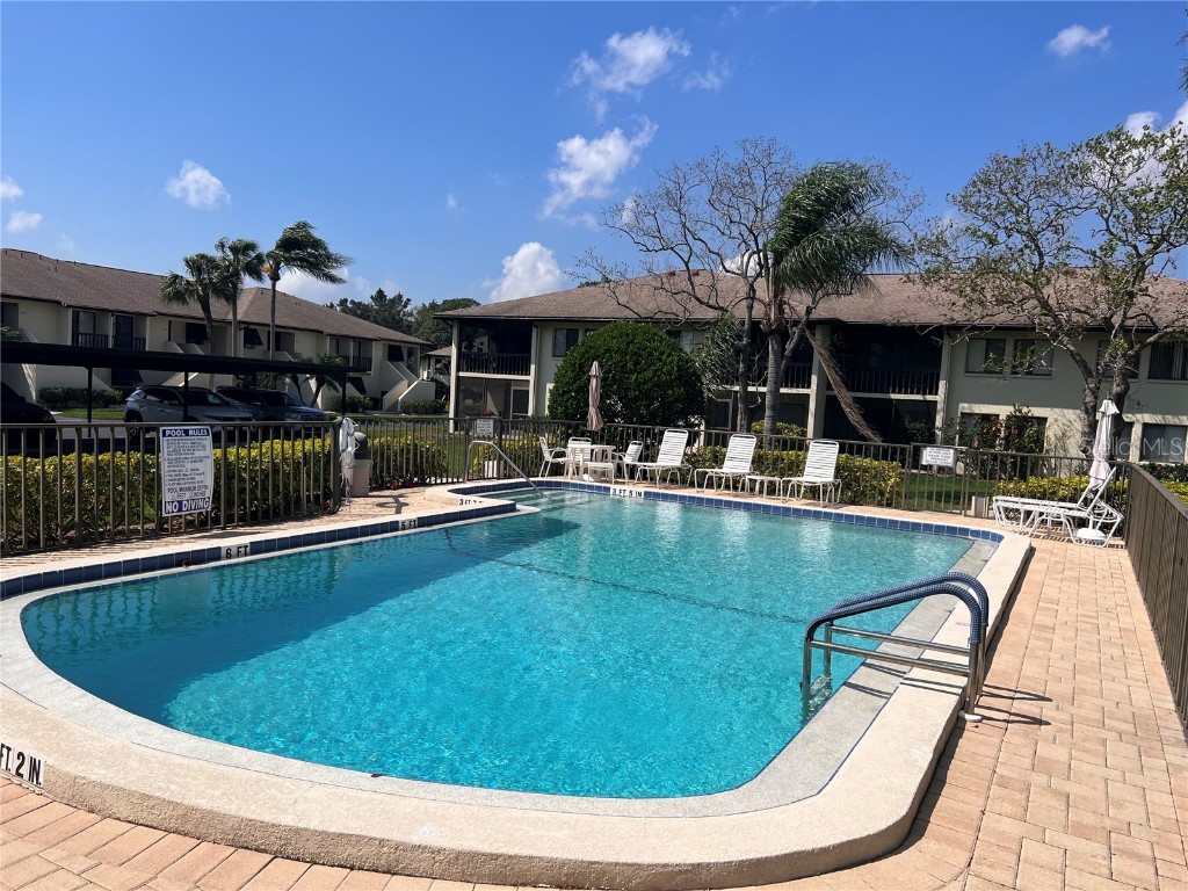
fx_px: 892
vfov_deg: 53.1
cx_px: 594
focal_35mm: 26
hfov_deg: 67.3
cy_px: 446
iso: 50
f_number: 1.5
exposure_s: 1/8696
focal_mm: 5.7
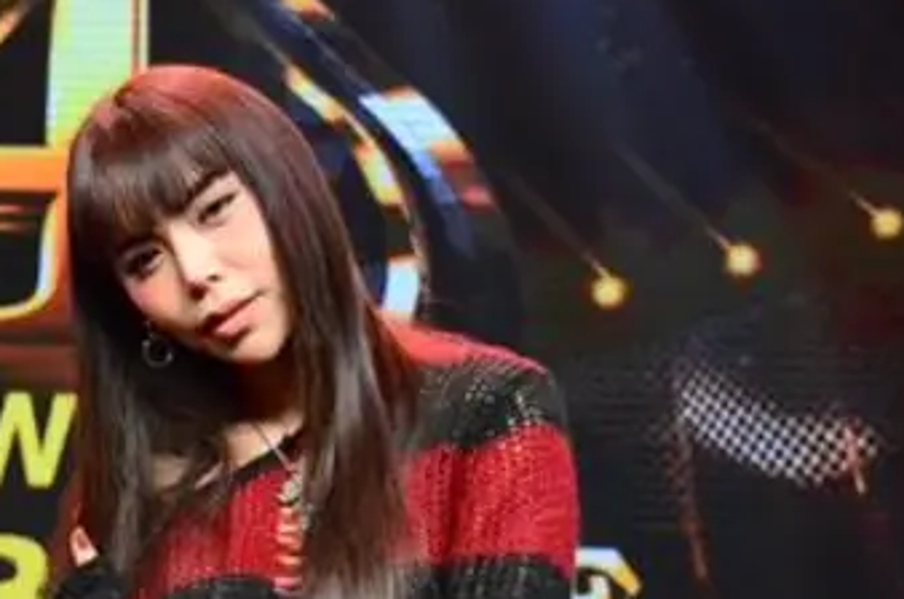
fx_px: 2256
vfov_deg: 15.1
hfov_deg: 21.8
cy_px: 444
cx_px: -13
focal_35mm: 90
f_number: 3.8
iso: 6400
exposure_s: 1/800
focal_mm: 26
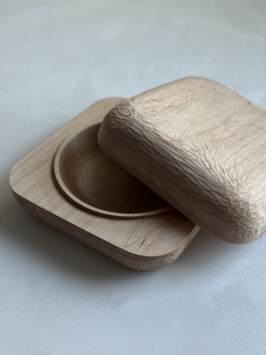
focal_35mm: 48
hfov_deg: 30.3
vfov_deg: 39.7
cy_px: 178
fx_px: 492
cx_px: 133
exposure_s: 1/40
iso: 320
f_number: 1.78
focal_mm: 6.76
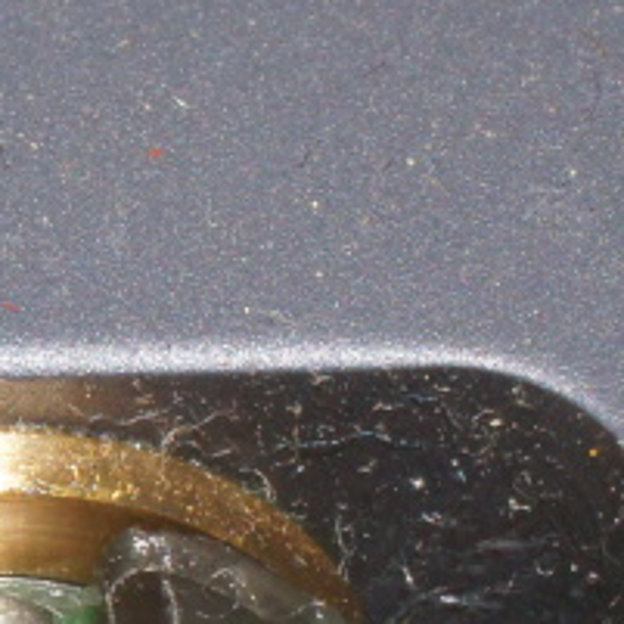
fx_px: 7118
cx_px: -624
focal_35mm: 349
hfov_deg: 4.9
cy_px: 595
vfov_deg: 5.0
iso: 800
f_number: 18
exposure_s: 1/80
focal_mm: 50
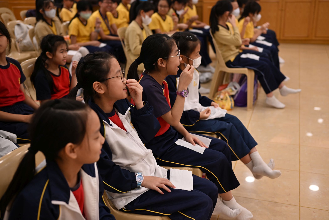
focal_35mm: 40
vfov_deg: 33.4
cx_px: 164
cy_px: 110
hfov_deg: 48.4
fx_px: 366
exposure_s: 1/200
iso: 400
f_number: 2.8
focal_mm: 40
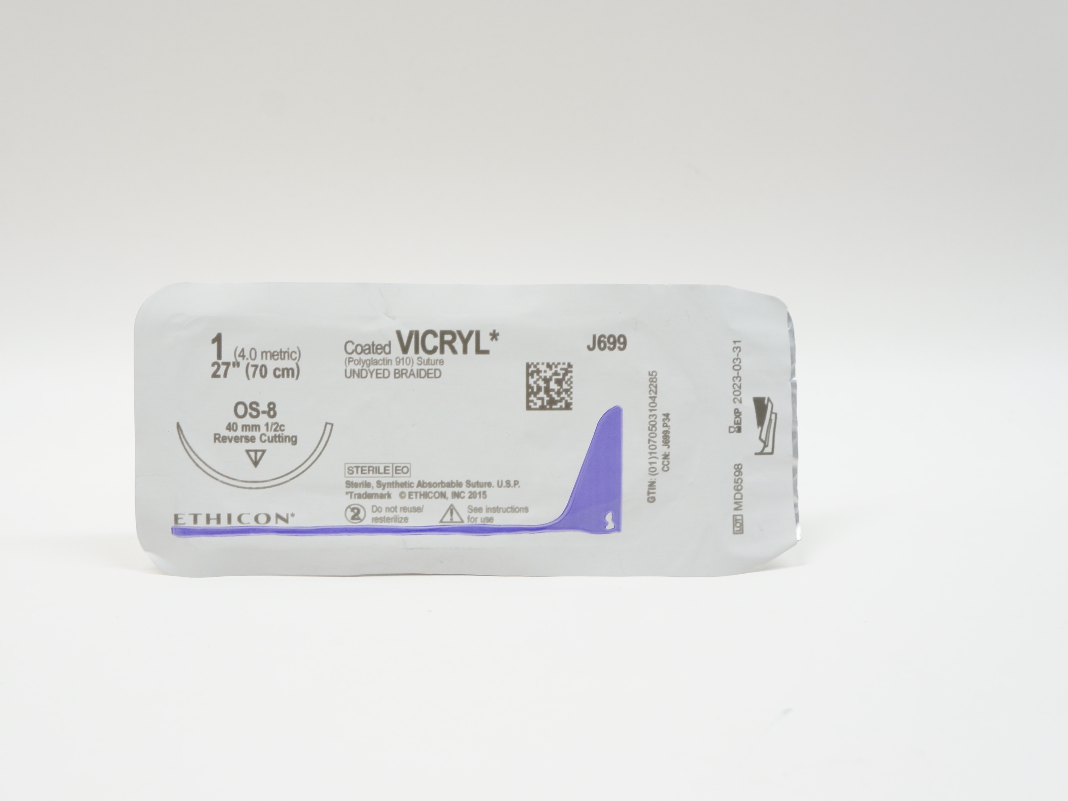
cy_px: 400
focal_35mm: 51
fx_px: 1559
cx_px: 487
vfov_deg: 28.8
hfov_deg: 37.8
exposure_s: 1/40
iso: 400
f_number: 7.1
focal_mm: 31
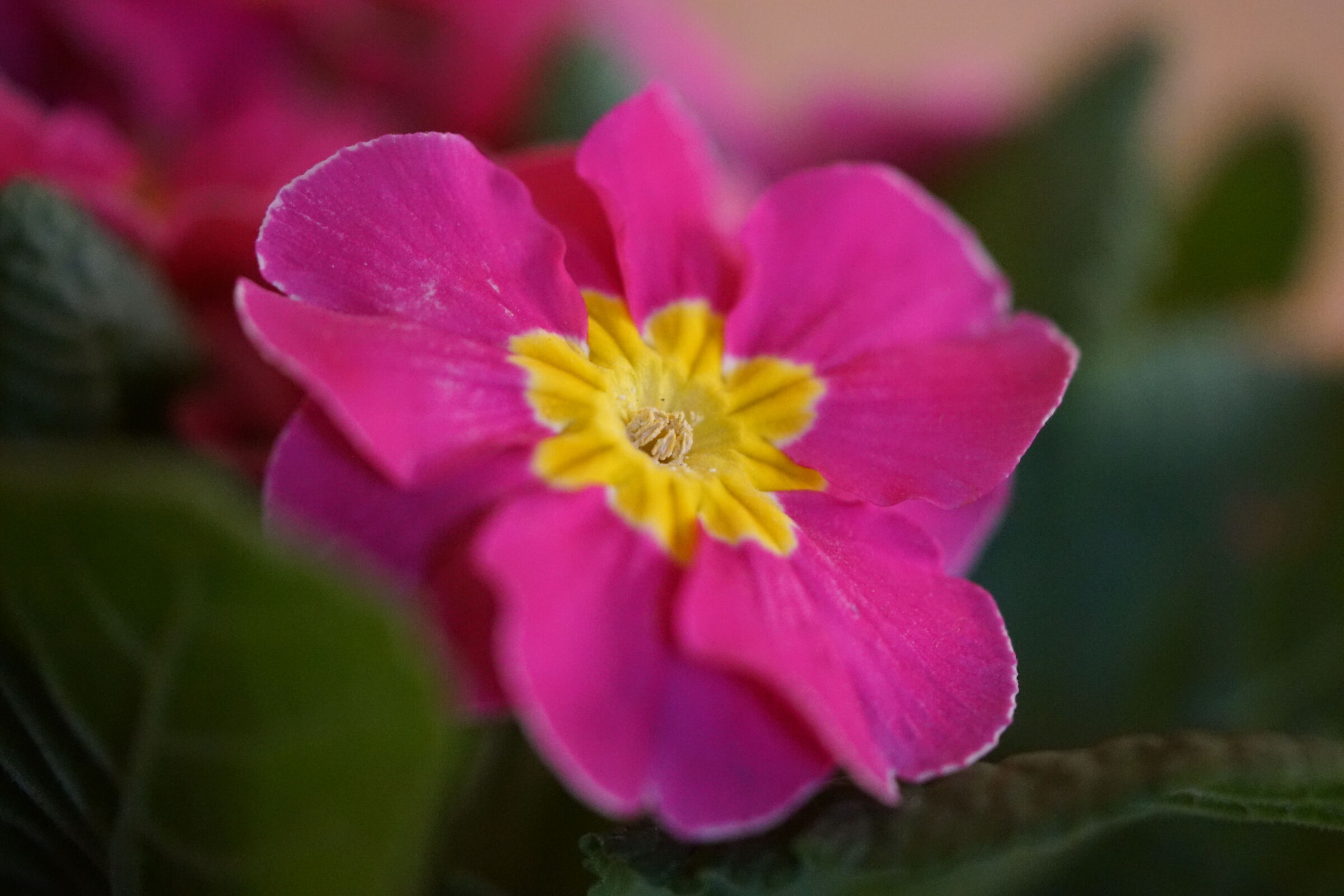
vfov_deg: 15.2
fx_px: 3360
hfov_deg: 22.6
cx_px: 672
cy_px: 448
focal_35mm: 90
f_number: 2
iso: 3200
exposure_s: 1/50
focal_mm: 60
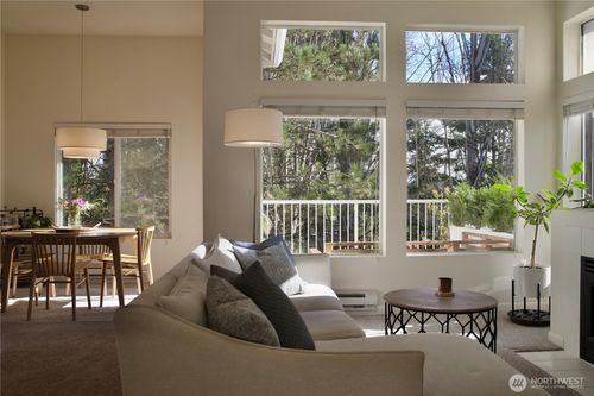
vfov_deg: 42.3
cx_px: 297
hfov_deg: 60.3
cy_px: 198
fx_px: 511
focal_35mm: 31
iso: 200
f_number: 5.6
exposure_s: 1/200
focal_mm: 31
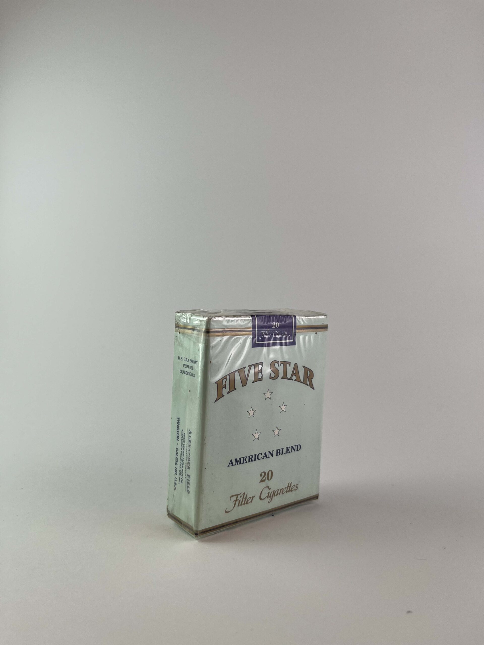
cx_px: 242
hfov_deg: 53.1
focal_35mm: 26
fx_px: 485
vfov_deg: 67.3
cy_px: 322
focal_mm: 5.1
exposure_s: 1/452
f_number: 1.6
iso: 50
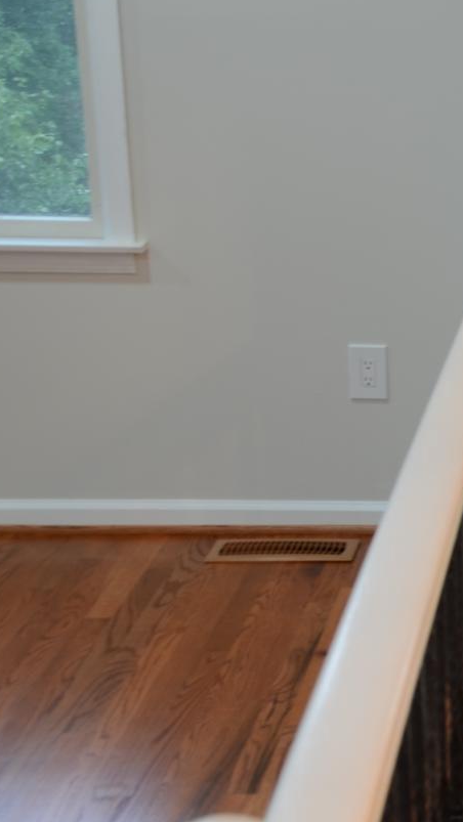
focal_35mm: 72
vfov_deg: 29.3
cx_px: 888
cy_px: 469
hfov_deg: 14.3
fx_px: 1571
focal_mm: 18
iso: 100
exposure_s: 1/10
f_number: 3.5
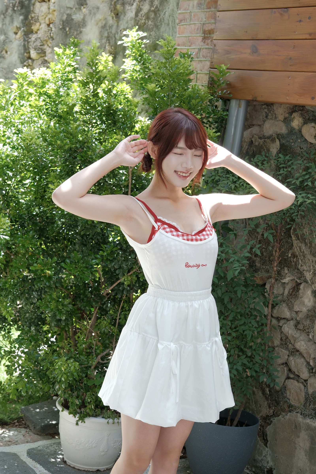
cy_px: 237
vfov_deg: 37.5
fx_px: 698
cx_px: 158
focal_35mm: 53
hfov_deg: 25.5
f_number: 4.5
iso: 500
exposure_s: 1/250
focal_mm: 35
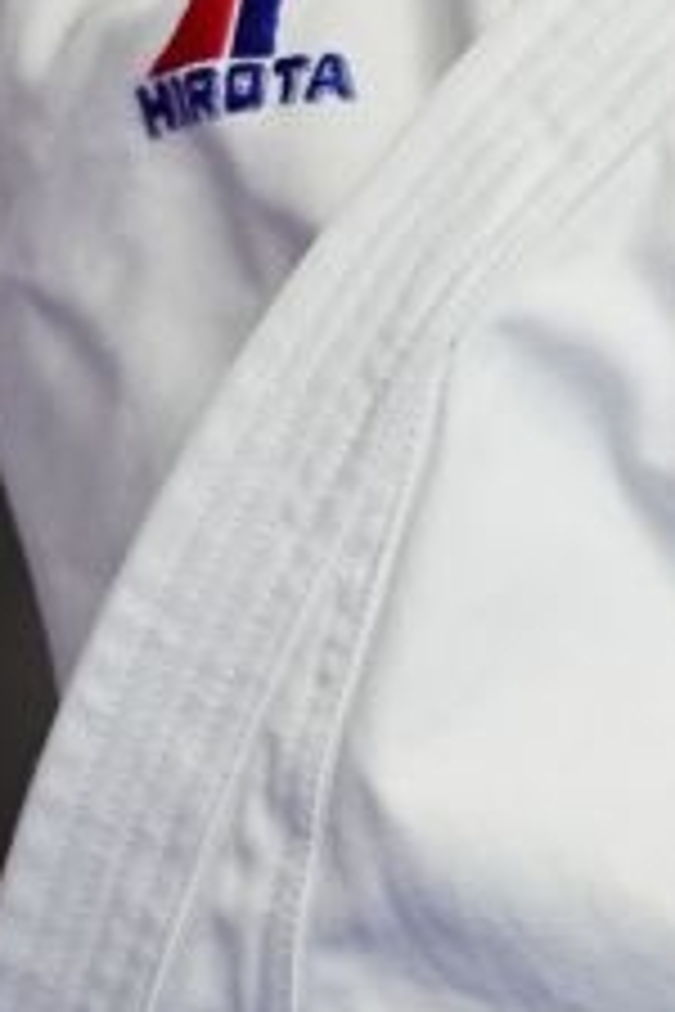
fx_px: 90049
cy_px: 126
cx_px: 738
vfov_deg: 0.6
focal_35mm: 3202
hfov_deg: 0.4
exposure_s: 1/500
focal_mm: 400
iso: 800
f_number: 2.8
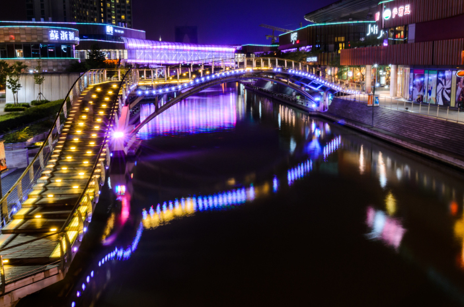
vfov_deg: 37.6
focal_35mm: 35
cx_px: 220
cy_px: 124
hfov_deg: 54.5
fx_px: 450
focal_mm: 16
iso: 100
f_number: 20
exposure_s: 13
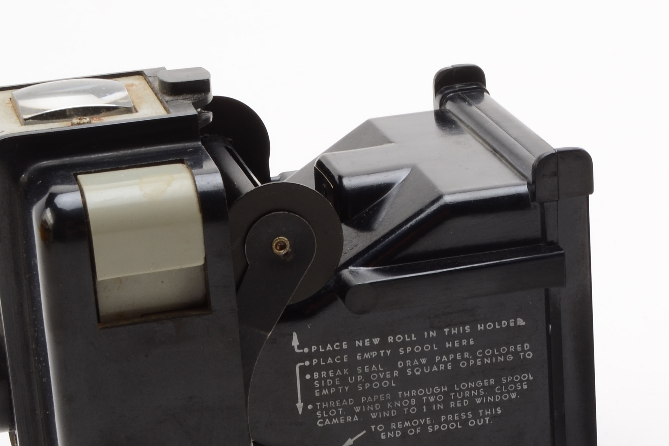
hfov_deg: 16.0
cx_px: 621
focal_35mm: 126
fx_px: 2341
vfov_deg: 10.9
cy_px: 315
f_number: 18
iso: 100
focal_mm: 38
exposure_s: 1/160
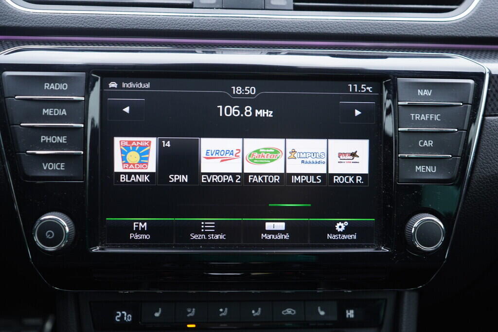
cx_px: 249
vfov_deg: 36.9
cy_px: 166
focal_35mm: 36
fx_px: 498
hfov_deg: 53.1
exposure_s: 1/40
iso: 320
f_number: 2.8
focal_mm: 24
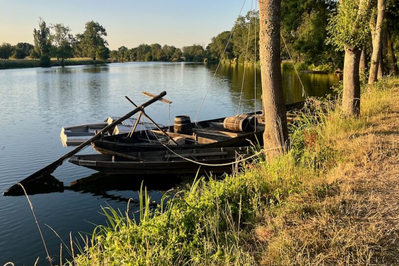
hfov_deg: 55.2
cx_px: 153
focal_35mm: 34
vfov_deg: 38.9
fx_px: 377
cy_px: 128
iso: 50
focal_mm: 5.1
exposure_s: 1/816
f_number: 1.6
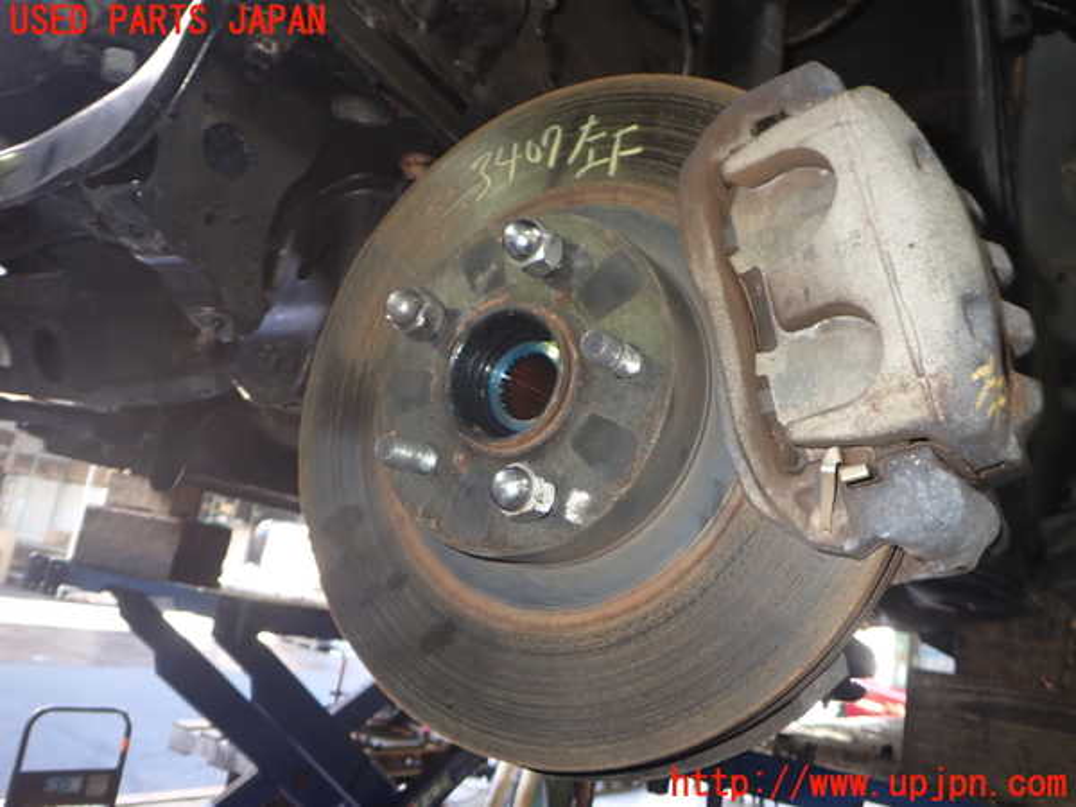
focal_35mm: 30
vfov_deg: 46.8
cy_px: 404
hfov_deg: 60.0
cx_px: 538
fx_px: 933
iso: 200
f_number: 2.3
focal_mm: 5.4
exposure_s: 1/30
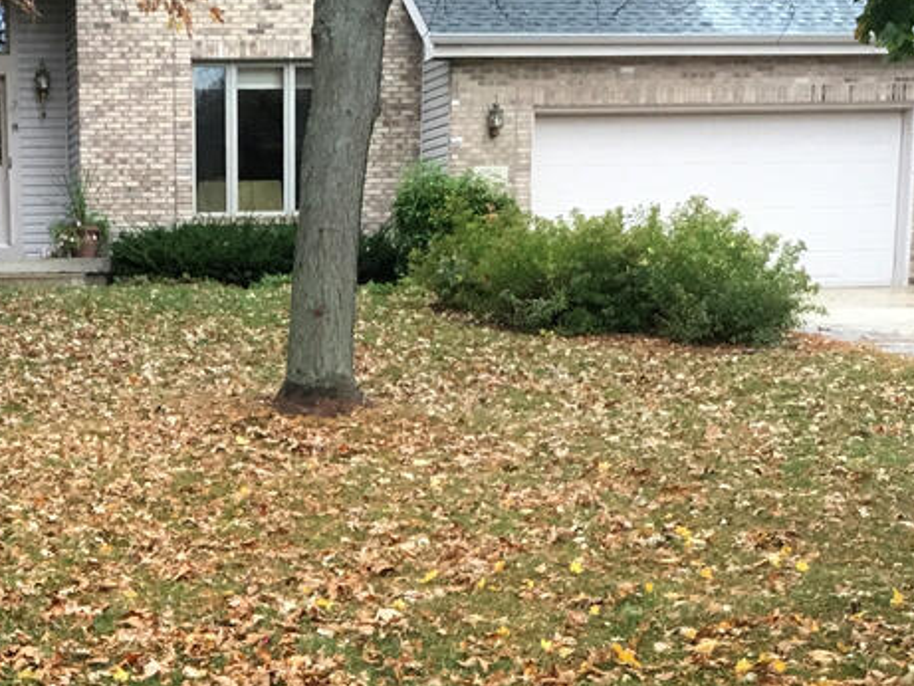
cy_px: 858
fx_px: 2219
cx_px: 89
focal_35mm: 84
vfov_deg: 16.7
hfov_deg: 22.7
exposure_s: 1/30
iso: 40
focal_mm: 4.15
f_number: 2.2
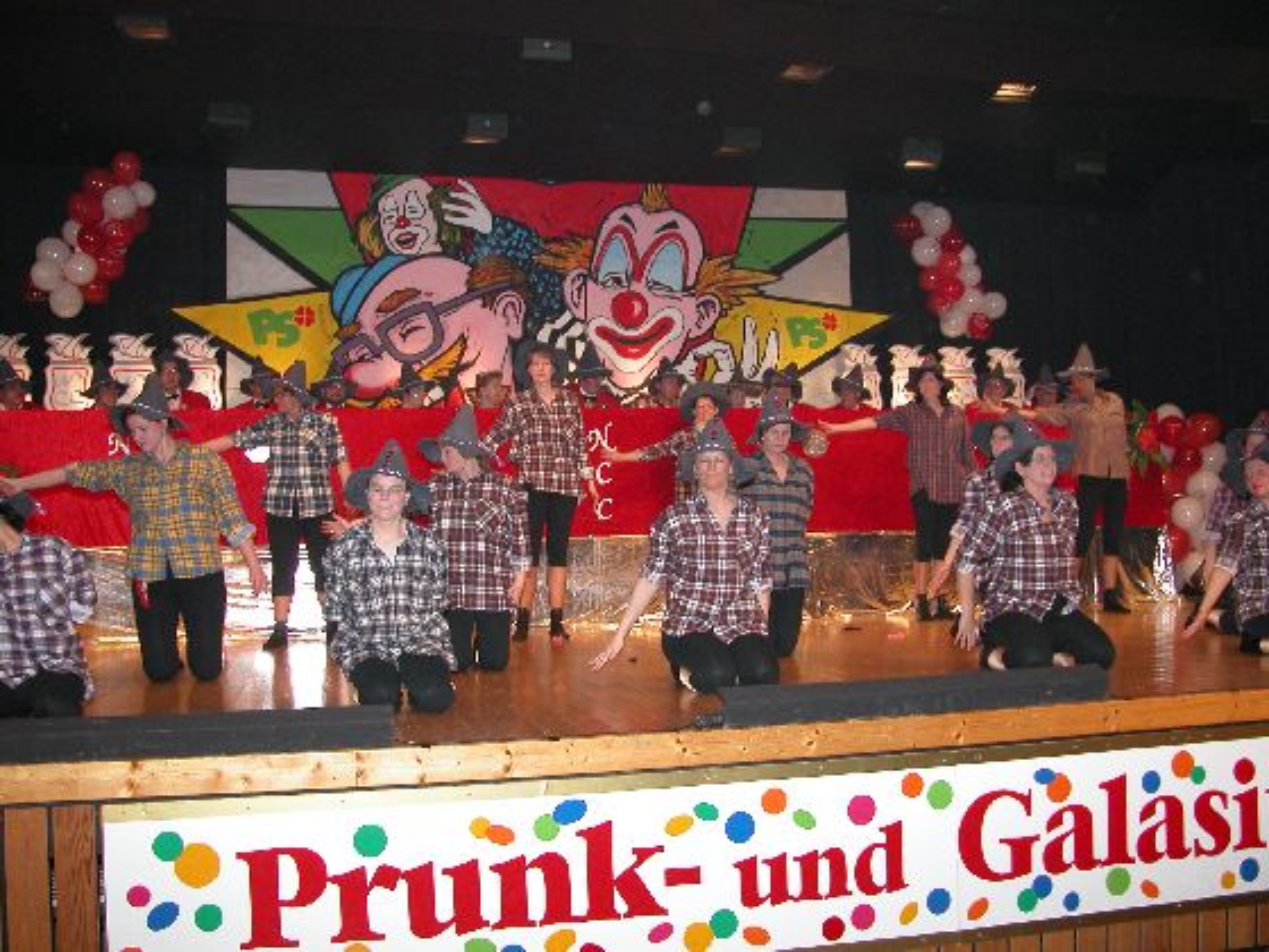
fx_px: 1283
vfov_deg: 40.7
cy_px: 476
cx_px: 634
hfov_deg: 52.6
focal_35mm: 35
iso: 200
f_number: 2.8
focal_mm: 8.9
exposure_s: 1/60
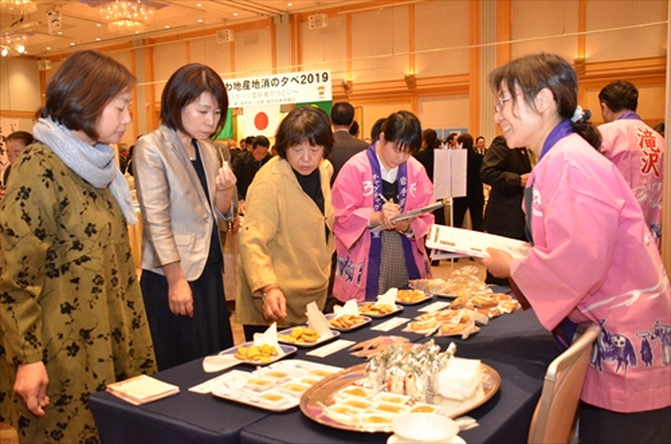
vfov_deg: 36.7
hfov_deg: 53.2
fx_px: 670
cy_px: 222
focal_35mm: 36
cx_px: 336
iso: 2800
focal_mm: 24
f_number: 4.5
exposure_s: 1/200
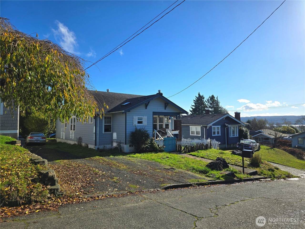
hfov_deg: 73.9
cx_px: 152
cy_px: 114
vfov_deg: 58.9
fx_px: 203
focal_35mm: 23
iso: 12
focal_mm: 6.3
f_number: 1.7
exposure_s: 1/1000
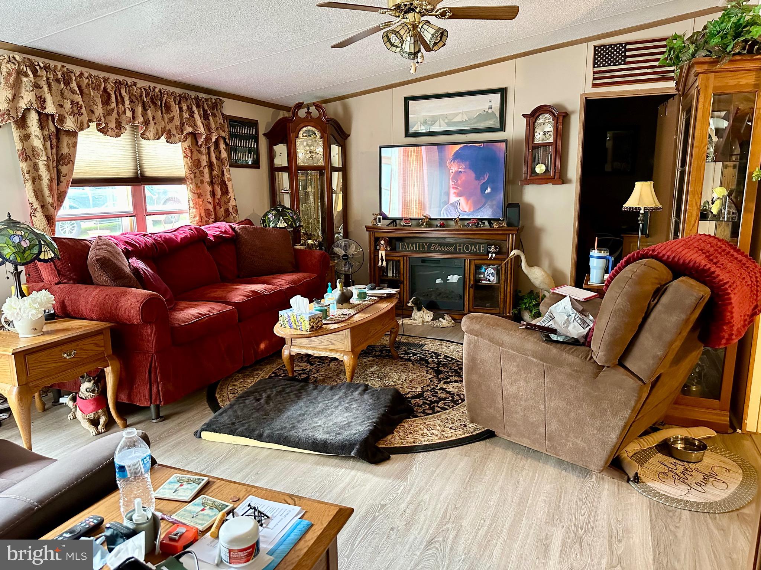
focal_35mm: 24
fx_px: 528
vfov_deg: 56.8
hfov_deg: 71.6
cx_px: 380
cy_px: 285
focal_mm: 6.86
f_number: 1.78
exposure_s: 1/60
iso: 800
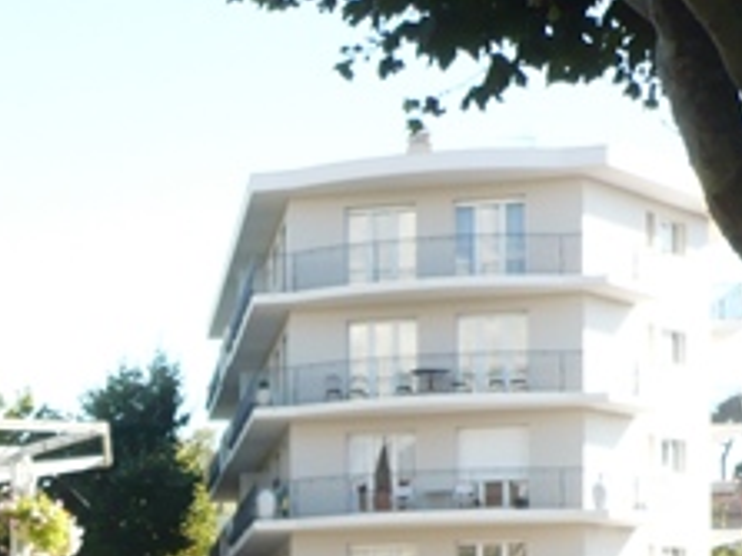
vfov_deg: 12.7
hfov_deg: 16.9
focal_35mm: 110
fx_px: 2357
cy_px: 871
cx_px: -203
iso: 100
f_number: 2.8
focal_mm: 5.8
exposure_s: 1/400
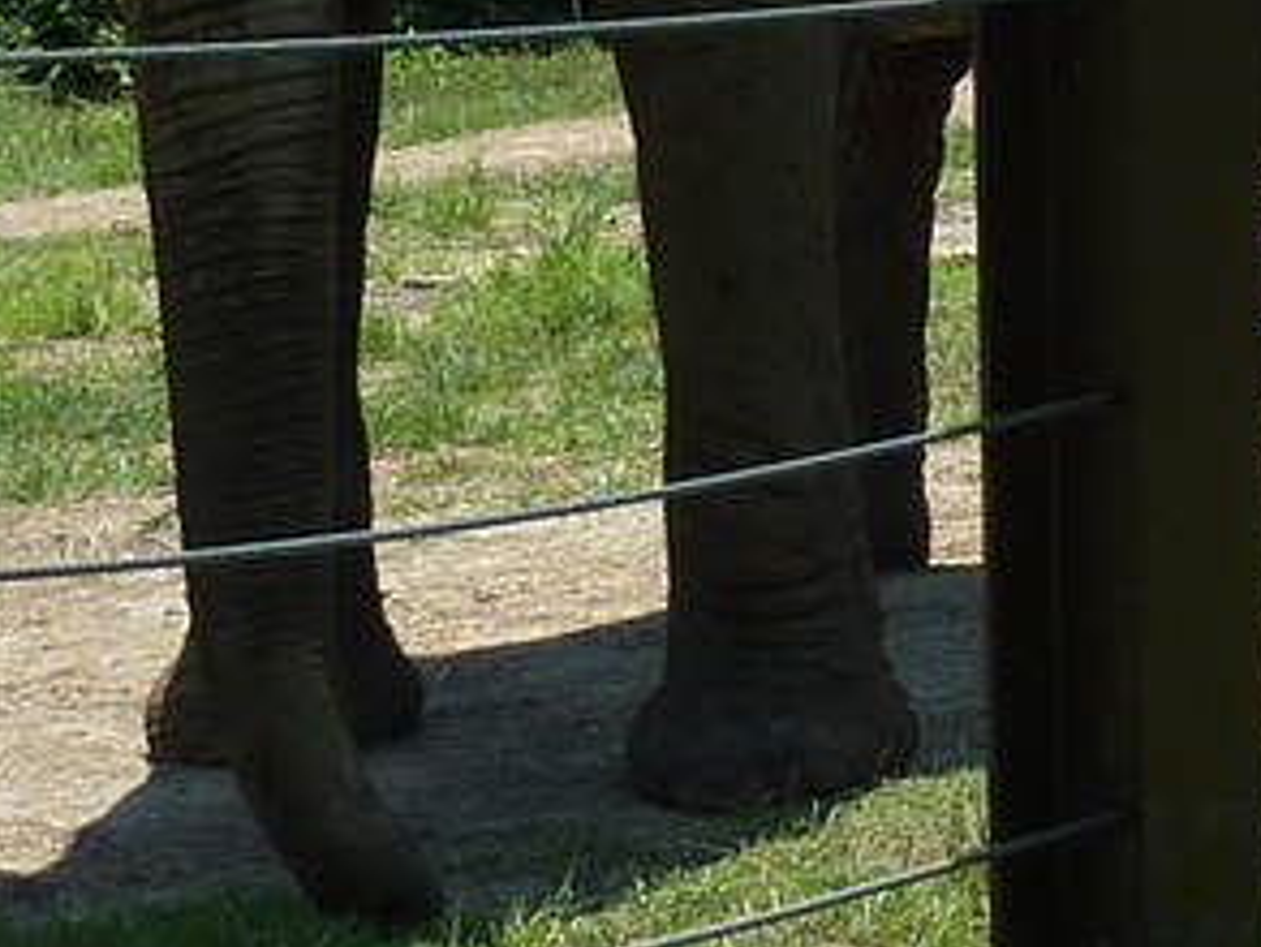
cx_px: 1149
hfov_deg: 12.0
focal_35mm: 164
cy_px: -387
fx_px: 5977
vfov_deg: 8.9
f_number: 4
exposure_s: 1/640
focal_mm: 5
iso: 80
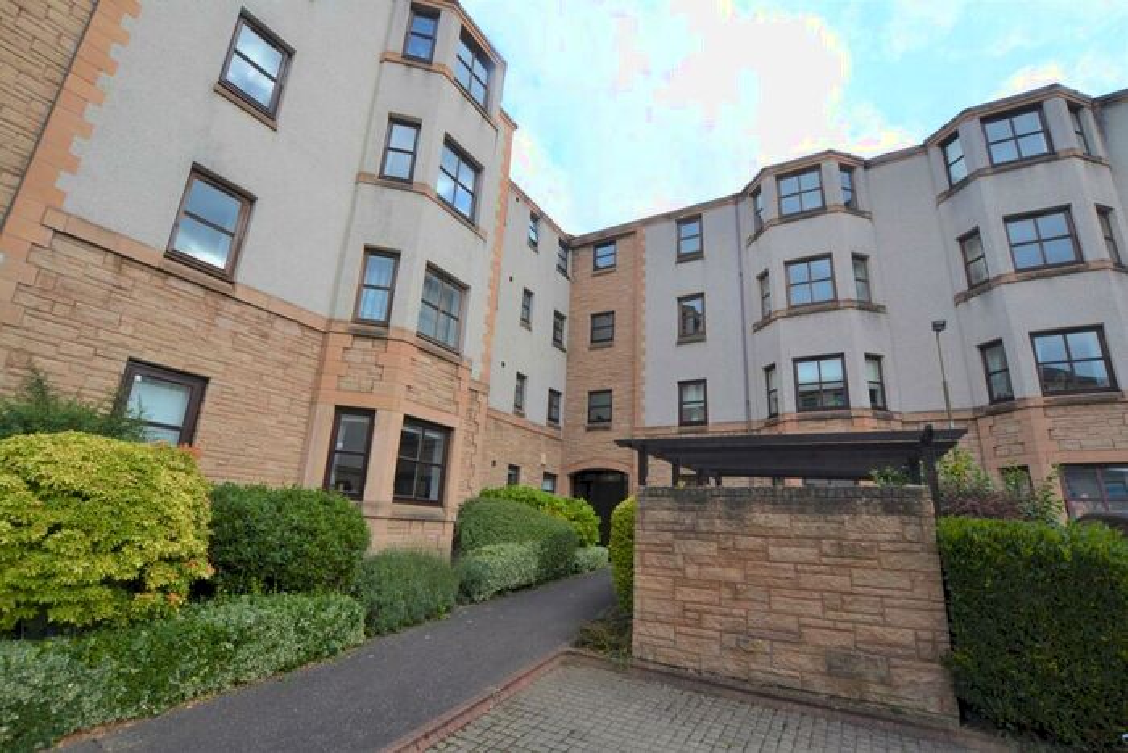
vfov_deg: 77.4
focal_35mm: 15
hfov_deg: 100.4
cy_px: 376
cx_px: 564
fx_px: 470
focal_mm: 10
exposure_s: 1/160
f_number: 6.3
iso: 100
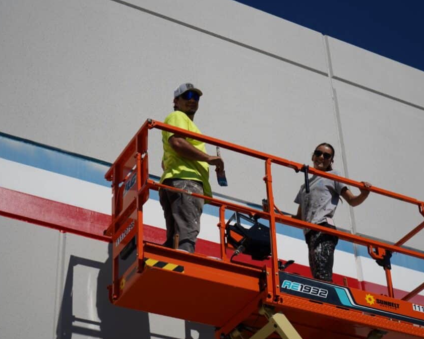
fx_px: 1004
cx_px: 236
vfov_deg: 19.2
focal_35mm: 80
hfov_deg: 23.8
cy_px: 170
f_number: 5.6
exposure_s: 1/2000
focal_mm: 70
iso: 100
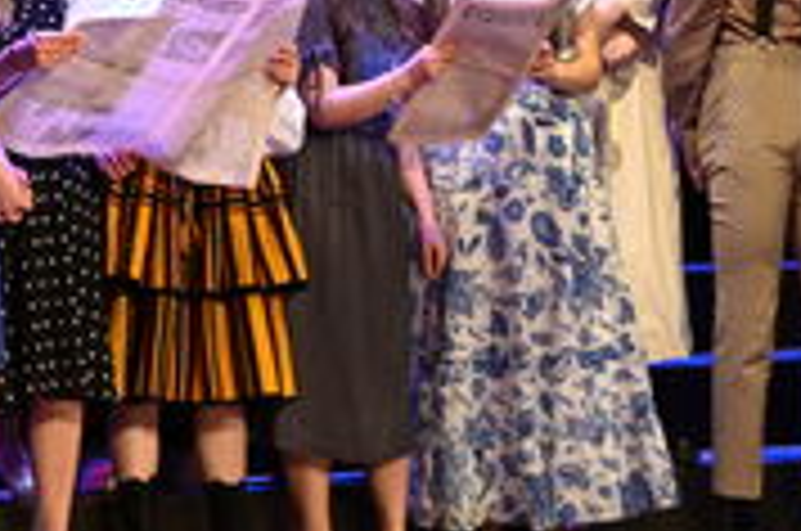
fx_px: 5797
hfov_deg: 7.9
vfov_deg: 5.2
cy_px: -250
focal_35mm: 261
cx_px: 22
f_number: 5.6
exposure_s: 1/80
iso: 3600
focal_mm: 58
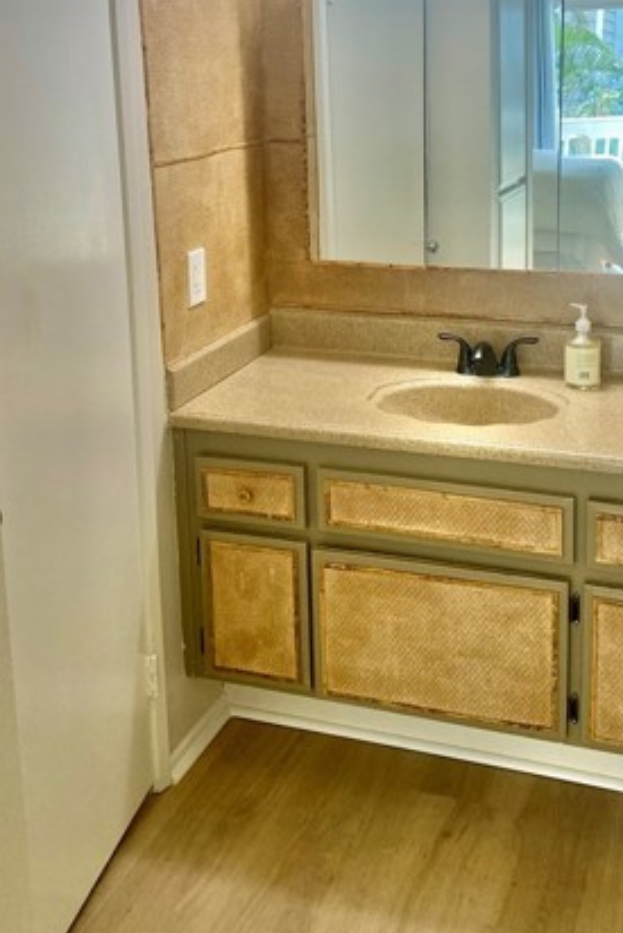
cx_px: 378
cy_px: 279
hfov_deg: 31.8
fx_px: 1089
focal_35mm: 42
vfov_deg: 45.4
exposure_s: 1/120
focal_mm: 4.25
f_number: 1.8
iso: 64
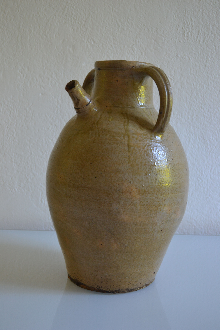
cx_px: 110
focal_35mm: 48
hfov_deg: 28.1
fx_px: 440
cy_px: 165
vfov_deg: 41.1
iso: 400
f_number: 4.8
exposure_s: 1/20
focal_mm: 32
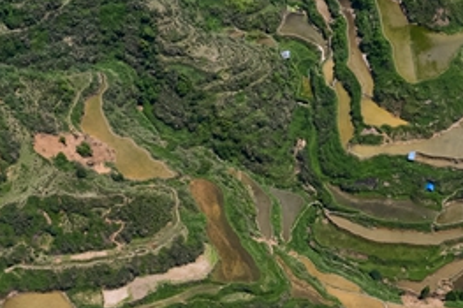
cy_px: 370
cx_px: 305
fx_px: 1401
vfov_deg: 12.3
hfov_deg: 18.7
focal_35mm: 109
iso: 100
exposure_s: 1/500
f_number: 8
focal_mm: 10.26
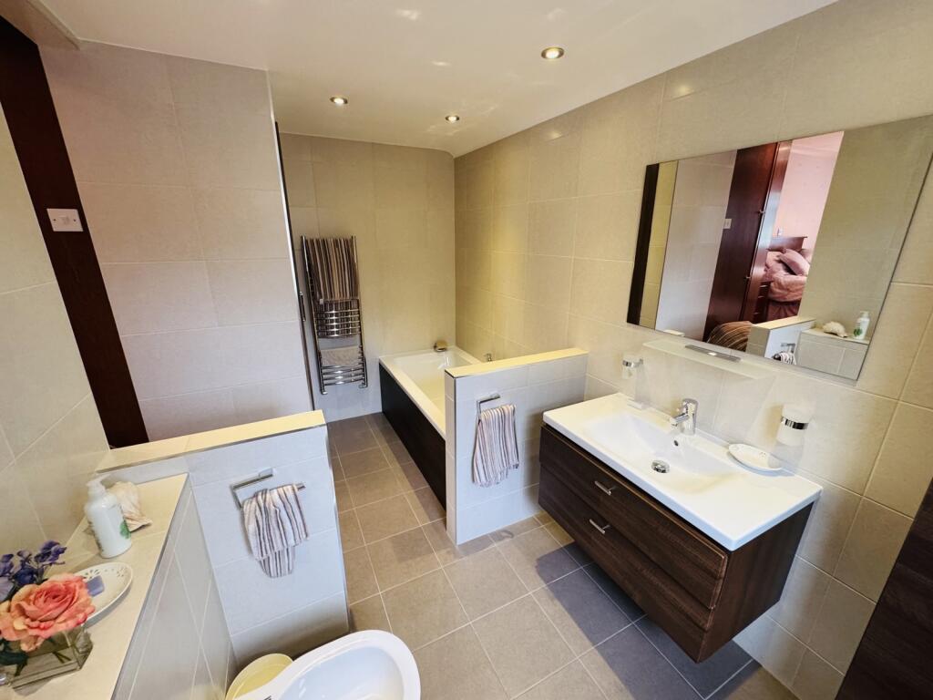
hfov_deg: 102.1
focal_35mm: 14
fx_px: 377
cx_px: 466
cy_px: 350
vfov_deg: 85.7
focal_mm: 2.22
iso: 250
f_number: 2.2
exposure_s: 1/50
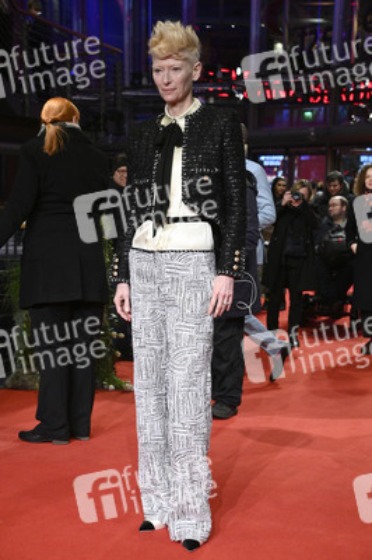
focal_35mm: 62
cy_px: 280
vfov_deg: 32.4
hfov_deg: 21.9
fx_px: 963
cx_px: 186
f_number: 5.6
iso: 5000
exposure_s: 1/250
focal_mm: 62
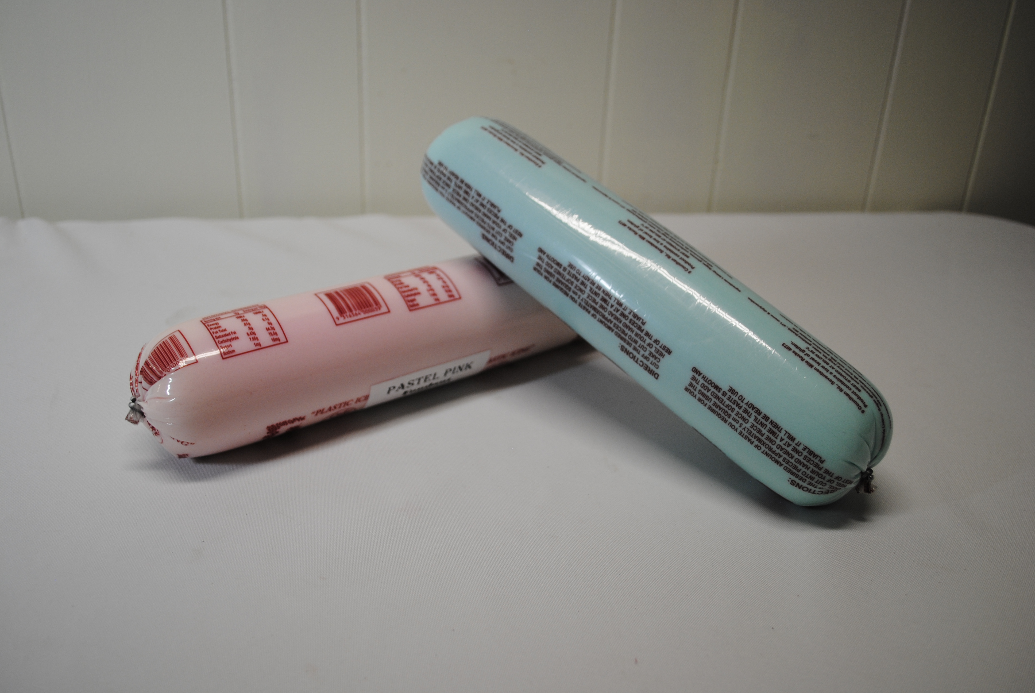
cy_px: 346
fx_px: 864
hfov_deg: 61.9
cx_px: 518
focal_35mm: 30
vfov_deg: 43.7
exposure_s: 1/60
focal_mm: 20
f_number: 3.8
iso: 200
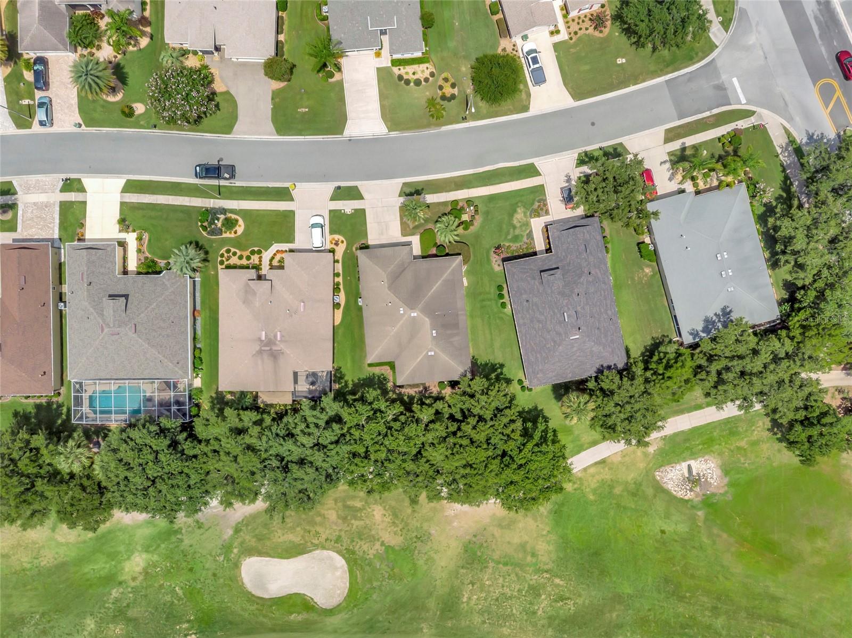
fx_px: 590
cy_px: 319
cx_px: 426
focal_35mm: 24
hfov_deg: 71.6
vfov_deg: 56.8
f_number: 2.8
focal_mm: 4.5
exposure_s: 1/460
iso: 100
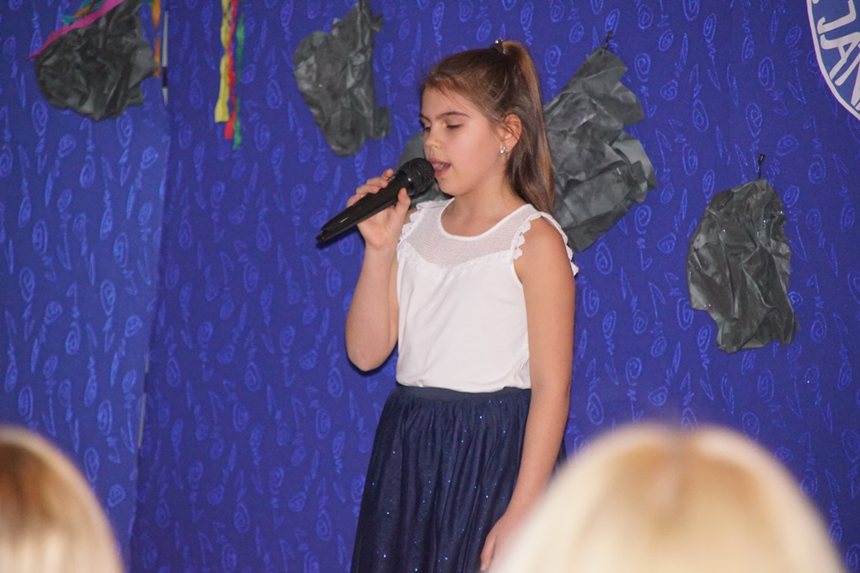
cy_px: 286
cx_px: 430
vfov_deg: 4.6
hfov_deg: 6.9
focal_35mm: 300
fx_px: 7167
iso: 3200
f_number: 6.3
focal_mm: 200
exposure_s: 1/60
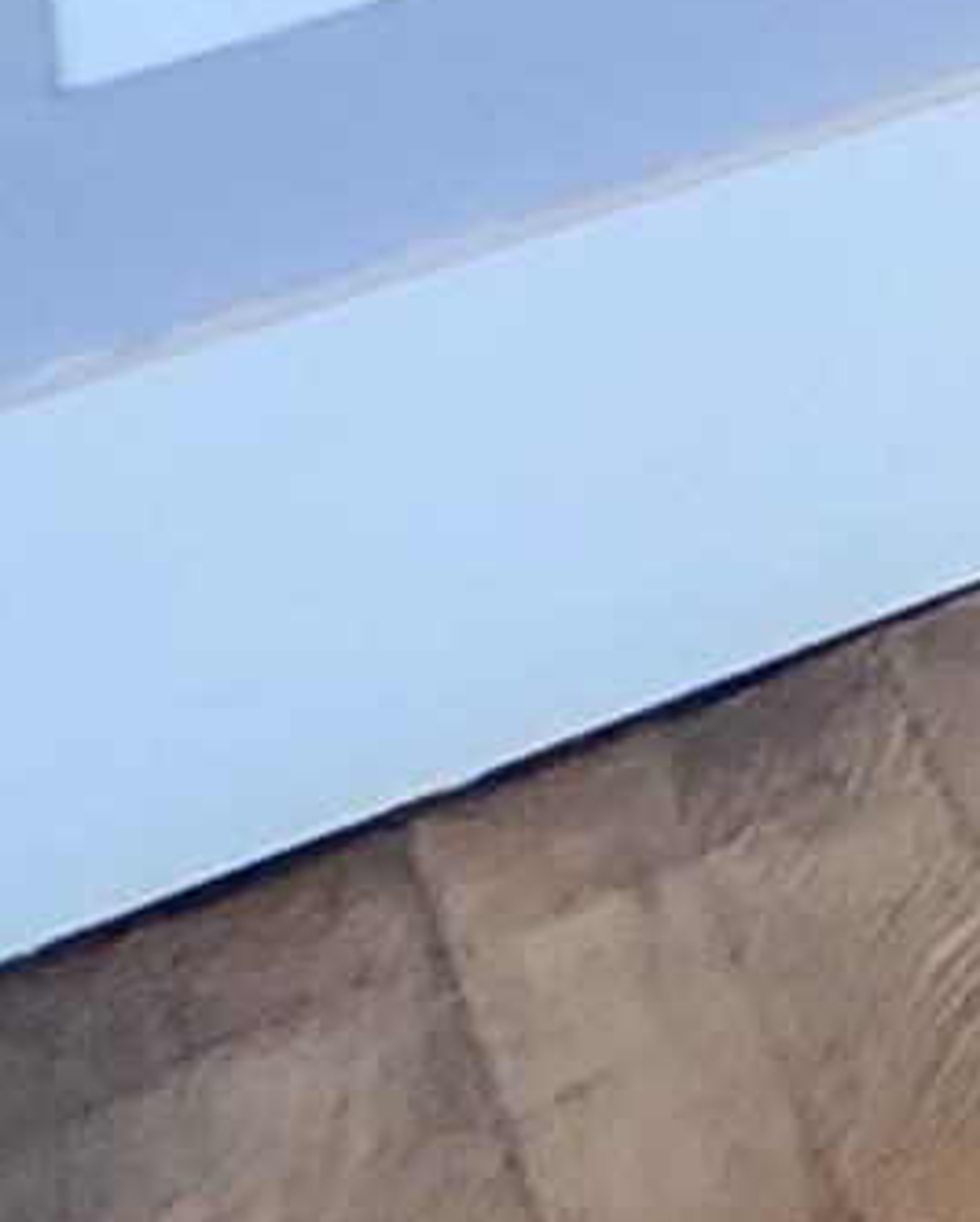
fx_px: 4236
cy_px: -2316
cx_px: 5575
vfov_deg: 11.2
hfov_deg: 5.4
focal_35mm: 117
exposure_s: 1/40
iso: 320
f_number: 2.2
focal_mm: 2.2
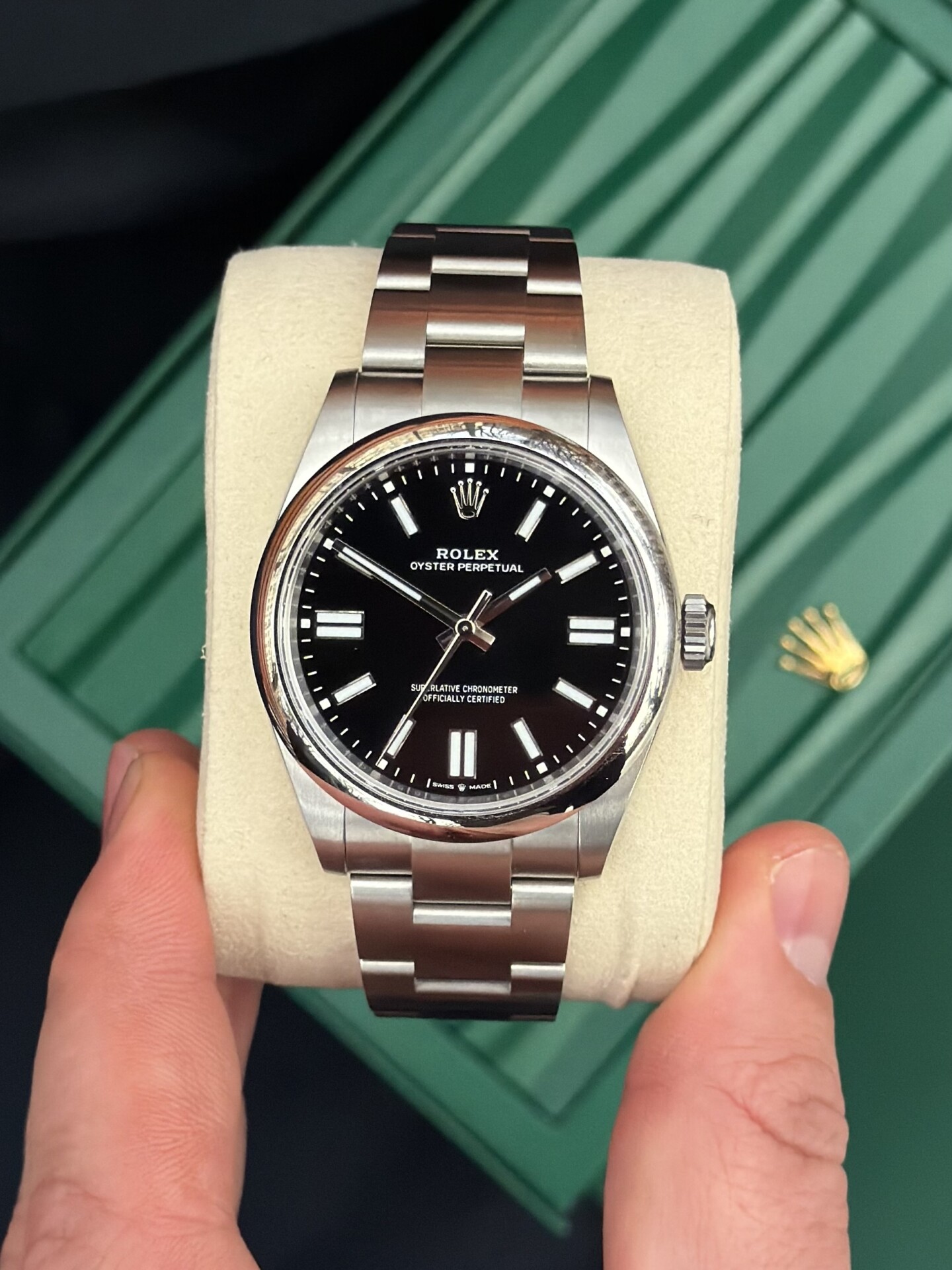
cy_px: 635
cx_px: 476
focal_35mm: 48
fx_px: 1760
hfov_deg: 30.3
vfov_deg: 39.7
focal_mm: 6.76
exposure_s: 1/3096
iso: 250
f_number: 1.78
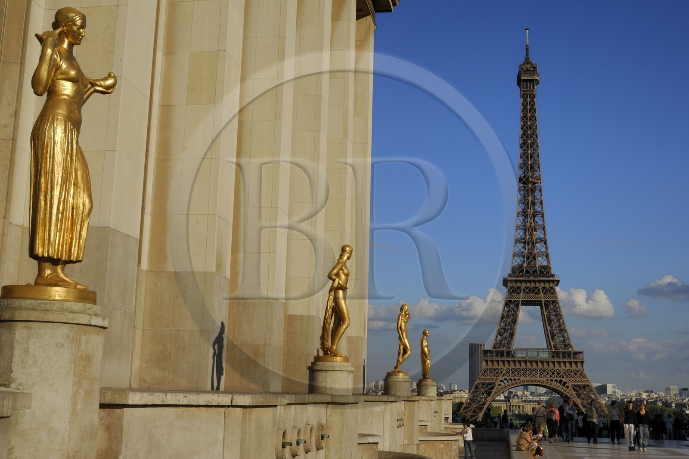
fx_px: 804
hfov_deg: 46.4
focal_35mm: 42
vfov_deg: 31.9
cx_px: 344
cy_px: 230
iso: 100
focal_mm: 28
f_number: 15
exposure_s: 1/160
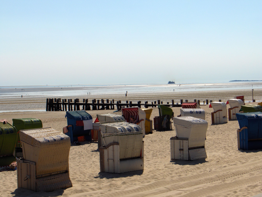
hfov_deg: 22.7
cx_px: 131
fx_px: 652
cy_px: 98
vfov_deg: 17.2
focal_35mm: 86
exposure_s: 1/613
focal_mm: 17.5
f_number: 6.7
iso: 50
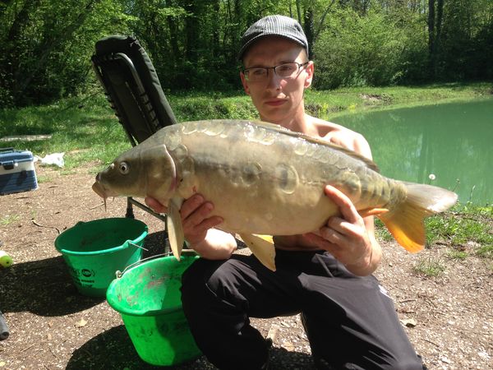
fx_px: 470
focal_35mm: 33
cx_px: 246
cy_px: 185
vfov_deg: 42.9
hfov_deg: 55.4
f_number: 2.4
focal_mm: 4.13
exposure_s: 1/511
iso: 50
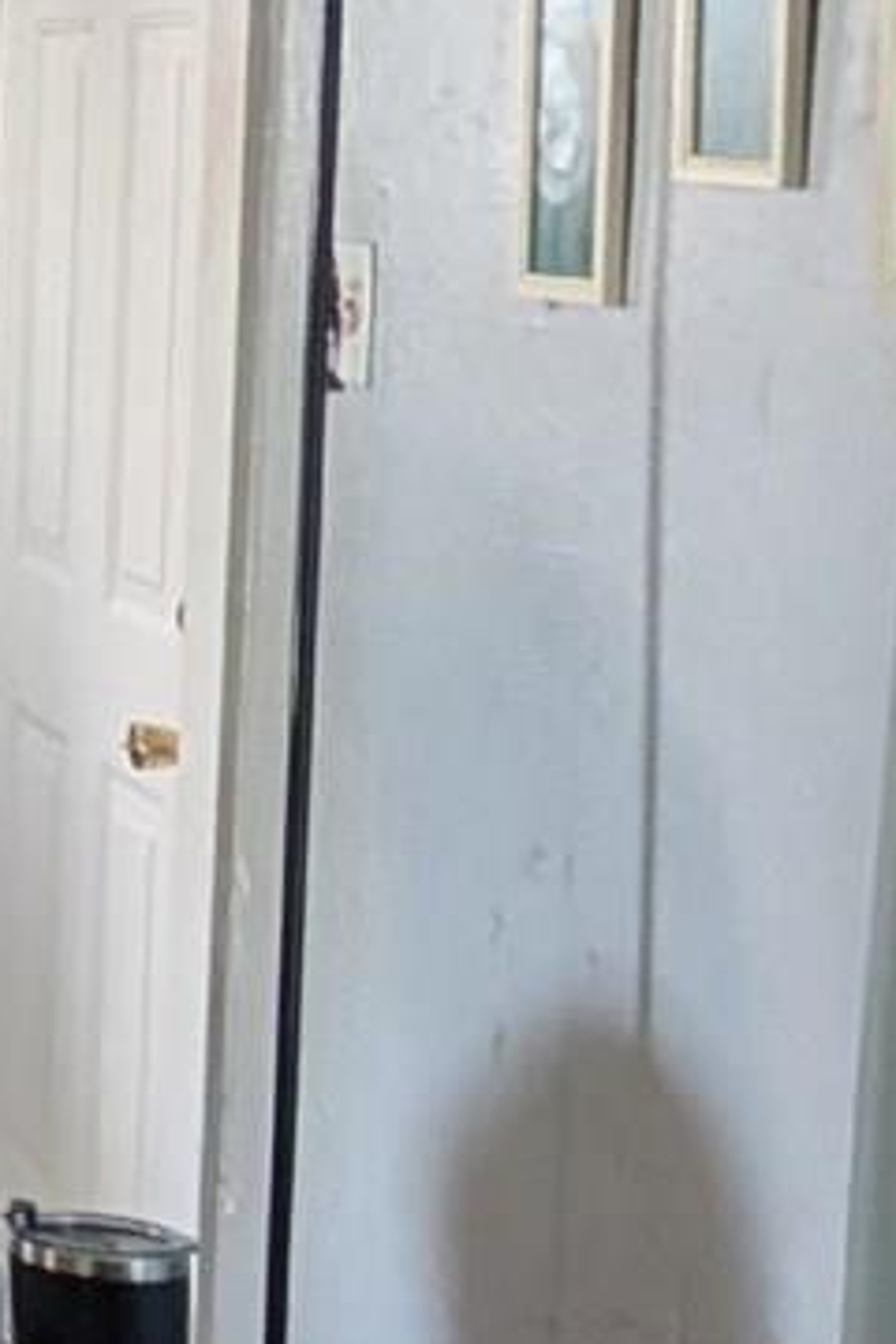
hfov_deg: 10.6
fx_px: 2986
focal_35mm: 80
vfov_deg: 25.0
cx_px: -1919
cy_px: 317
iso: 163
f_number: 1.7
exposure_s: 1/22.4
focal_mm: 2.02
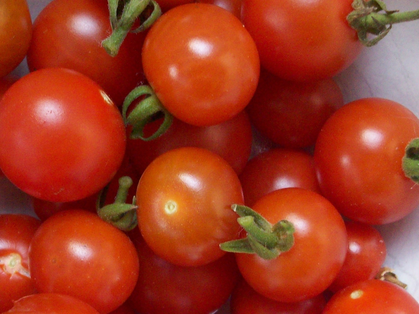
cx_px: 153
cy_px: 178
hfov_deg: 29.3
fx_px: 799
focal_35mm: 66
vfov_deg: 22.2
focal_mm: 5.7
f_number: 2.8
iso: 160
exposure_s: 1/41.7
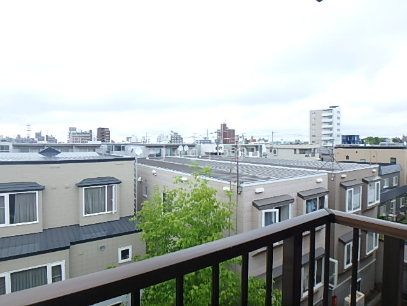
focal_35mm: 21
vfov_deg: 63.4
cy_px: 153
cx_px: 204
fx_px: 247
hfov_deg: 79.0
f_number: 3.5
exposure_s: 1/250
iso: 160
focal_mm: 3.7
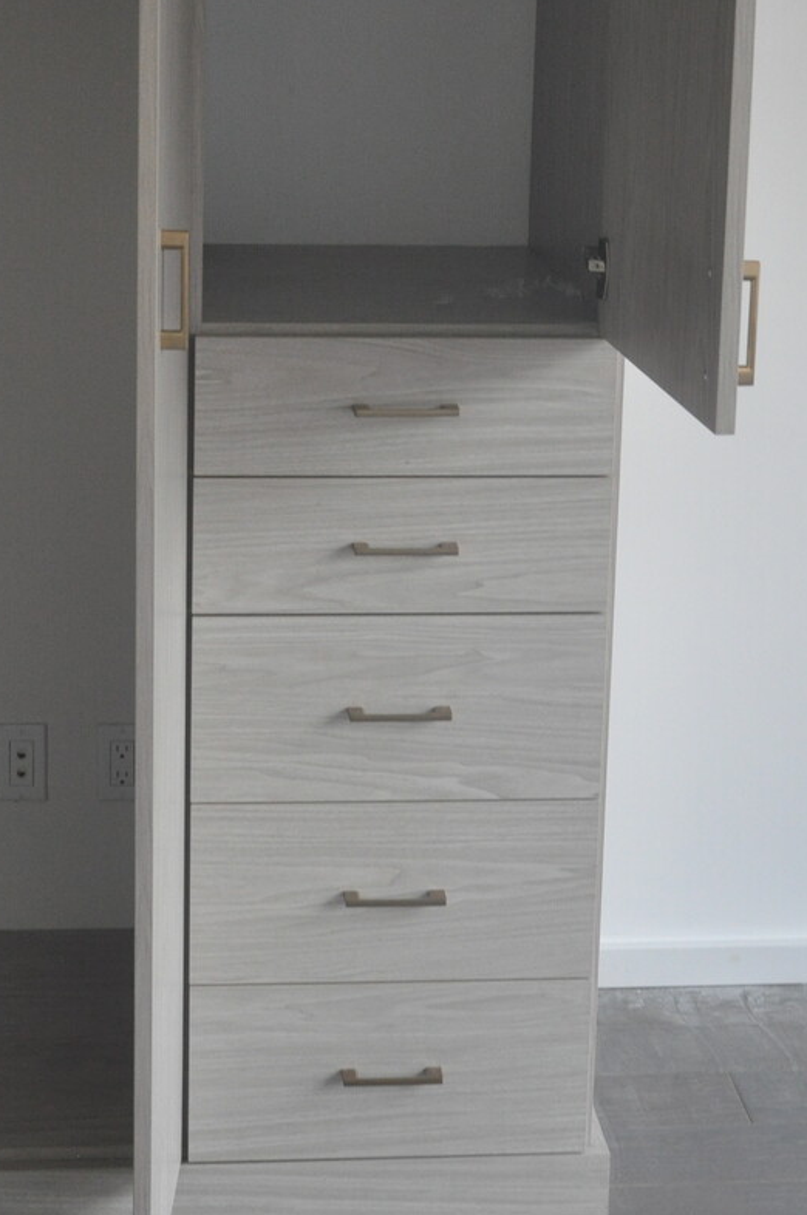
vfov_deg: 30.8
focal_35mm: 63
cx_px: 305
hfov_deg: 21.5
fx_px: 2124
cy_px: 178
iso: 800
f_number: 3.8
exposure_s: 1/60
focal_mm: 22
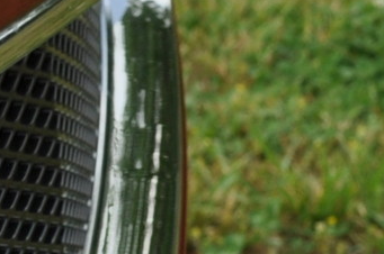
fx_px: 3279
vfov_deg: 4.4
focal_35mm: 308
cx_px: -226
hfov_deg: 6.6
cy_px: 72
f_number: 8
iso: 200
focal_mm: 28
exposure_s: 1/60
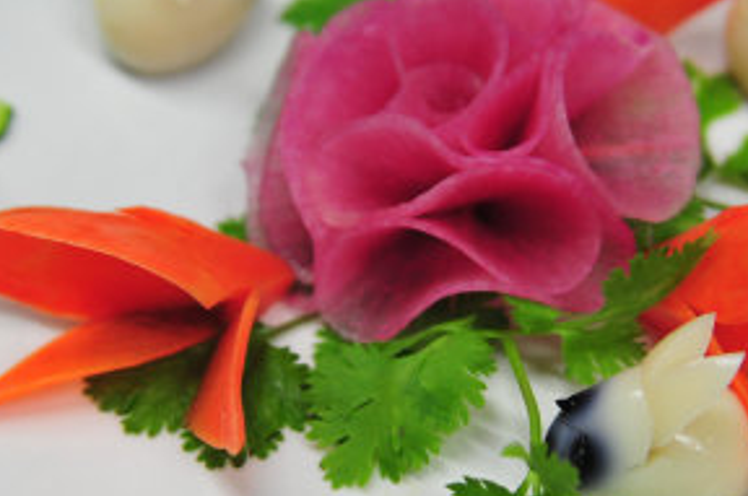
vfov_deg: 11.9
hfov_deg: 17.8
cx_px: 449
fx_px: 2385
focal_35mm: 115
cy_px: 273
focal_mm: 32
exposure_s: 1/50
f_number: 2.8
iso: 200
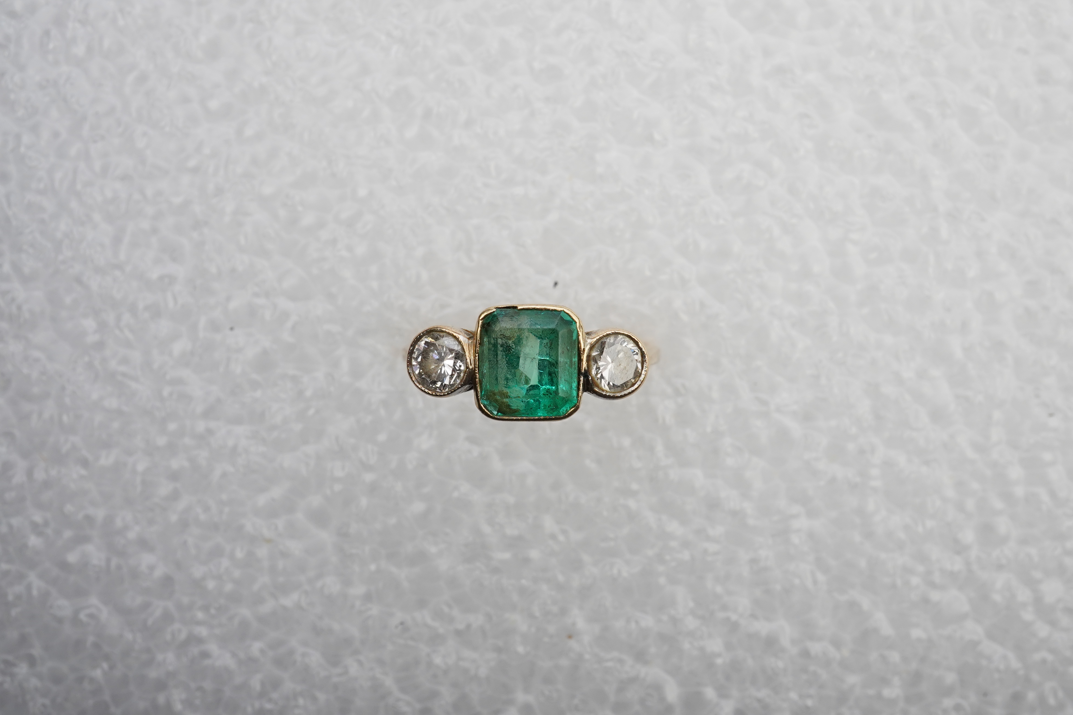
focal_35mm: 45
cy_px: 358
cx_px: 536
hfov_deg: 43.6
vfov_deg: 29.9
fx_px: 1341
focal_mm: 30
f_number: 18
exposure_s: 1/100
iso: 640
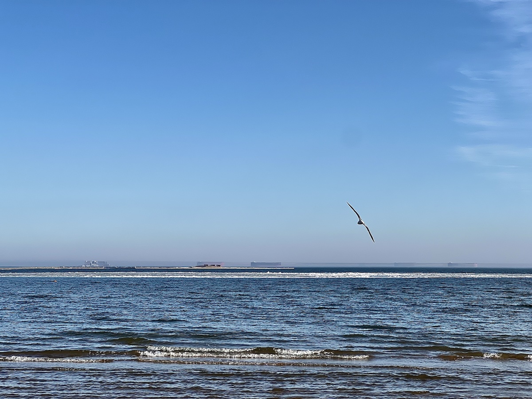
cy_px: 200
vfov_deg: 19.1
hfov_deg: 25.3
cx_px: 266
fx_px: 1183
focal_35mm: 77
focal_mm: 9
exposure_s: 1/927
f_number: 2.8
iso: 32
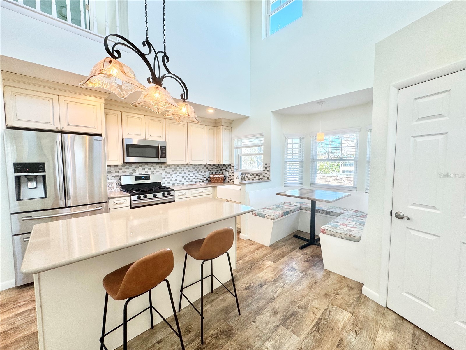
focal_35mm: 14
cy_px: 175
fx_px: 188
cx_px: 233
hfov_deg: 102.1
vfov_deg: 85.7
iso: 80
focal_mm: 2.22
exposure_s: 1/120
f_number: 2.2
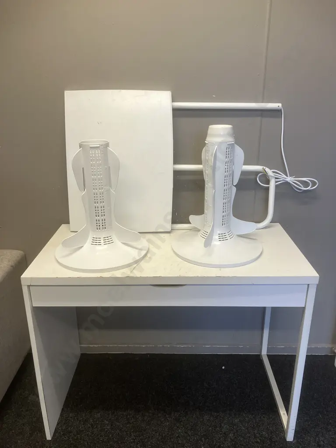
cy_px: 224
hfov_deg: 49.7
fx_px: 362
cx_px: 168
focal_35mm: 28
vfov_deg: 63.4
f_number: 1.8
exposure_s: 1/100
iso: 80
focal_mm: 3.99
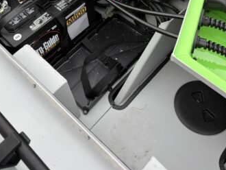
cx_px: 106
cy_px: 41
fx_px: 274
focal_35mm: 42
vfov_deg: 33.7
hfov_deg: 44.7
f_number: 1.6
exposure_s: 1/439
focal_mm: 5.96
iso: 50
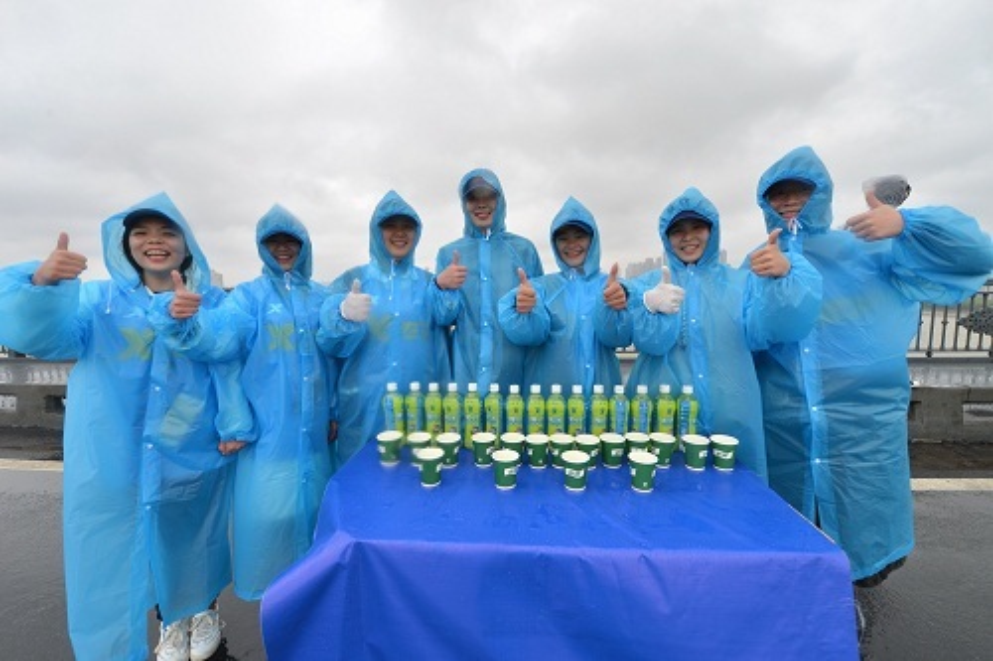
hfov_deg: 100.4
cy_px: 330
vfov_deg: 77.3
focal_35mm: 15
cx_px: 496
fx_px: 414
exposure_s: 1/80
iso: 100
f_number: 8
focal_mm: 15
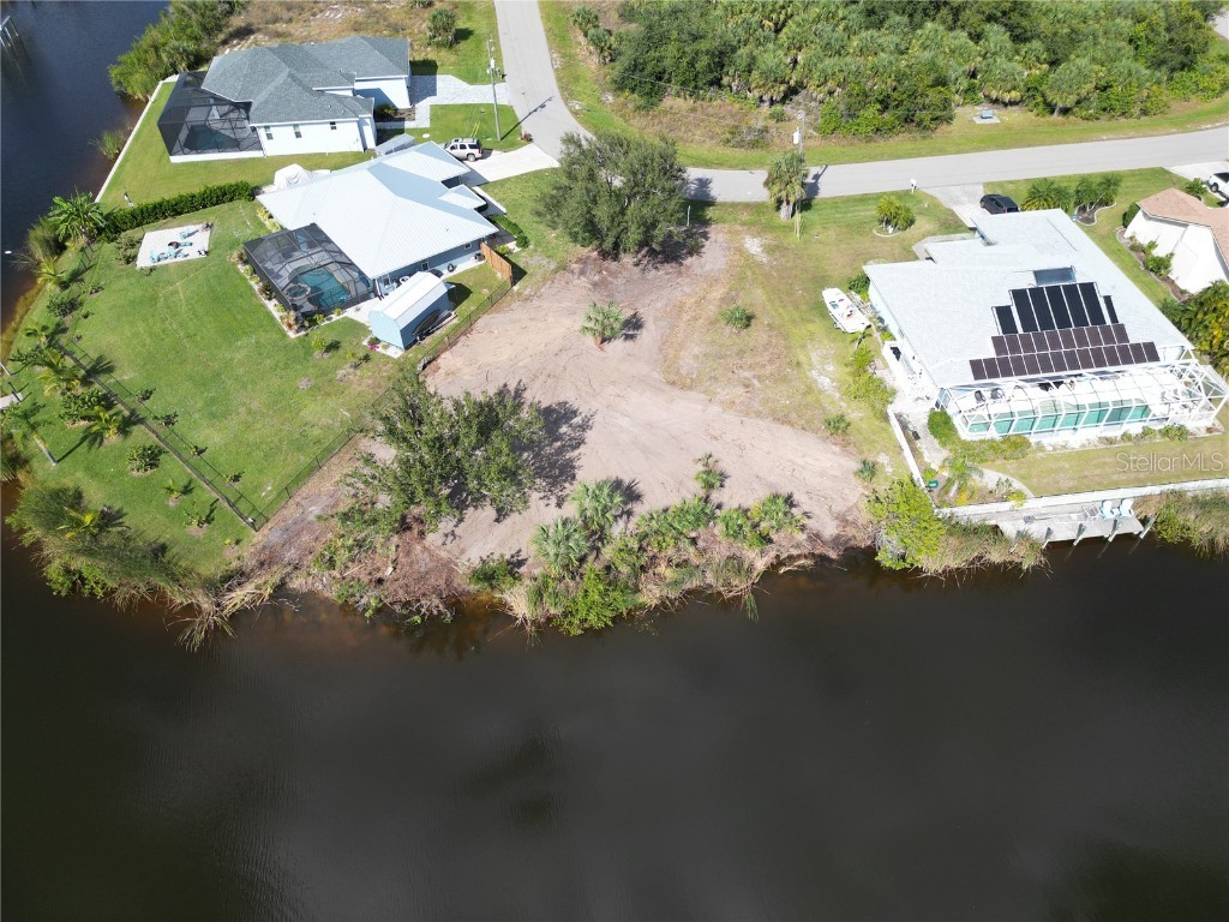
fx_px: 852
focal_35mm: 24
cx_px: 614
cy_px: 461
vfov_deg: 56.8
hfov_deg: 71.6
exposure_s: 1/2000
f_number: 1.7
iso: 110
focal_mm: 6.72
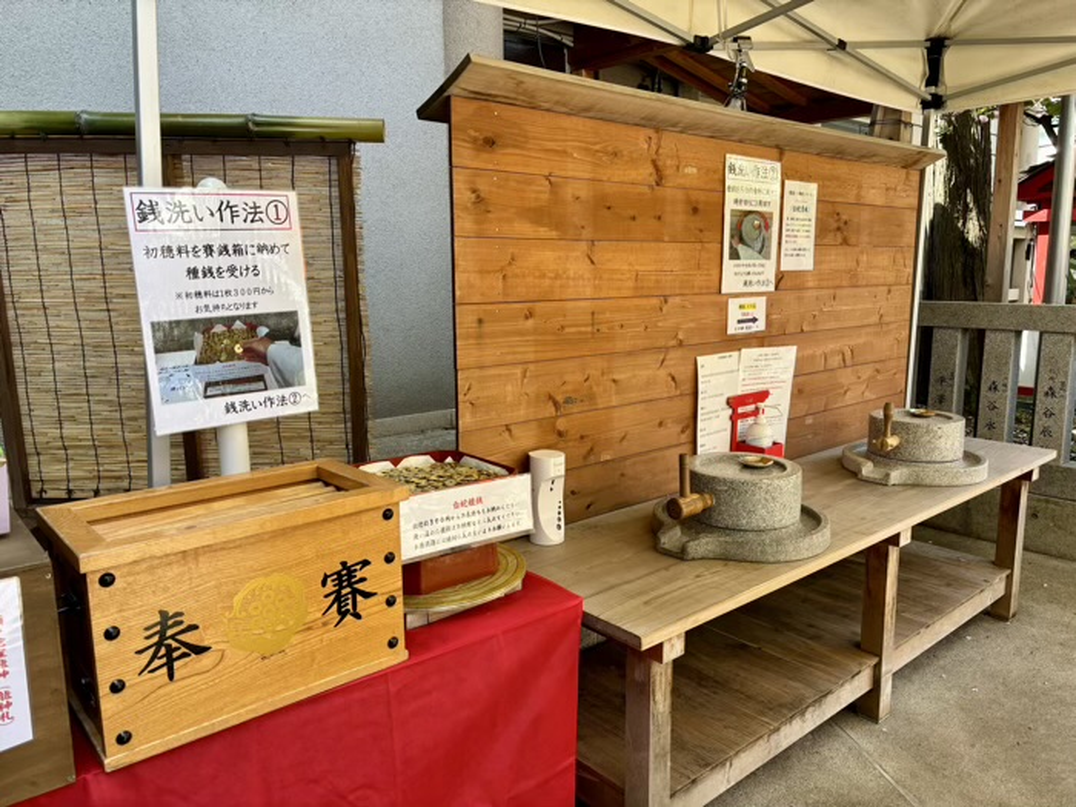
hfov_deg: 67.3
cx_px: 538
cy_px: 404
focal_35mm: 26
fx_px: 808
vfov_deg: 53.1
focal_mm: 5.96
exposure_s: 1/252
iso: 40
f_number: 1.6
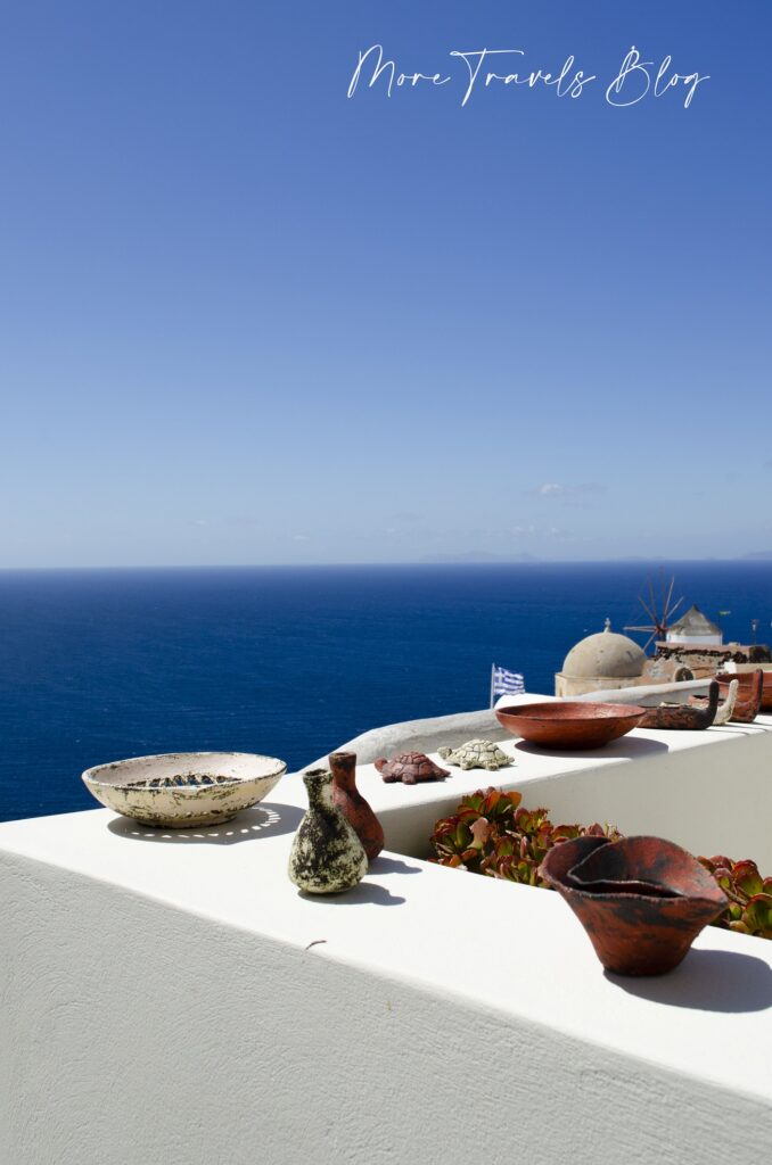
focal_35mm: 36
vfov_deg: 53.2
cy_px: 582
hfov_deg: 36.7
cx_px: 386
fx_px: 1163
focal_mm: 24
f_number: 10
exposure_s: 1/400
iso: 100
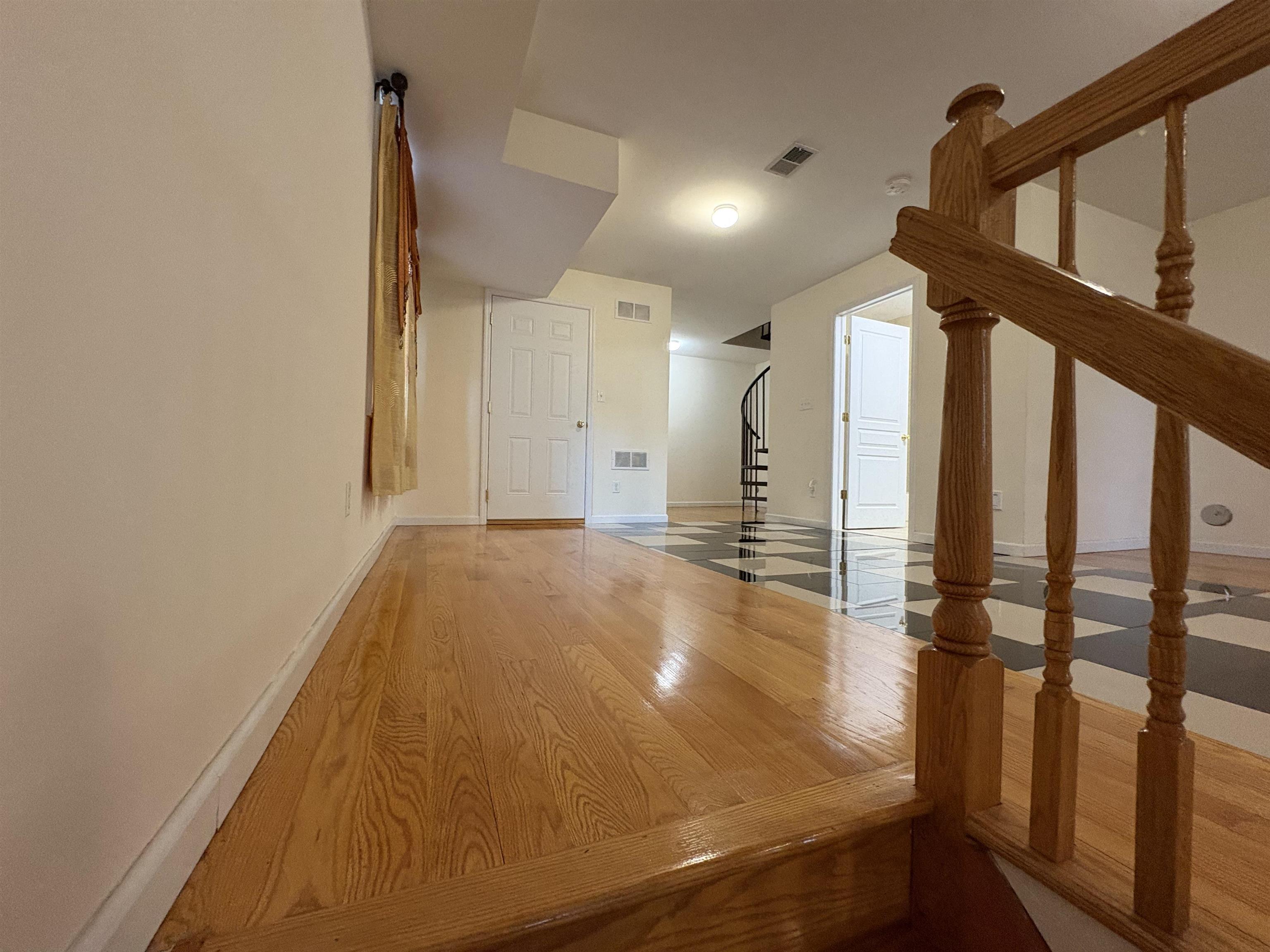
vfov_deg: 85.7
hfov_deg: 102.1
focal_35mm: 14
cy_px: 476
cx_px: 635
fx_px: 514
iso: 500
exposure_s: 1/60
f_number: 2.2
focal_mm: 2.22
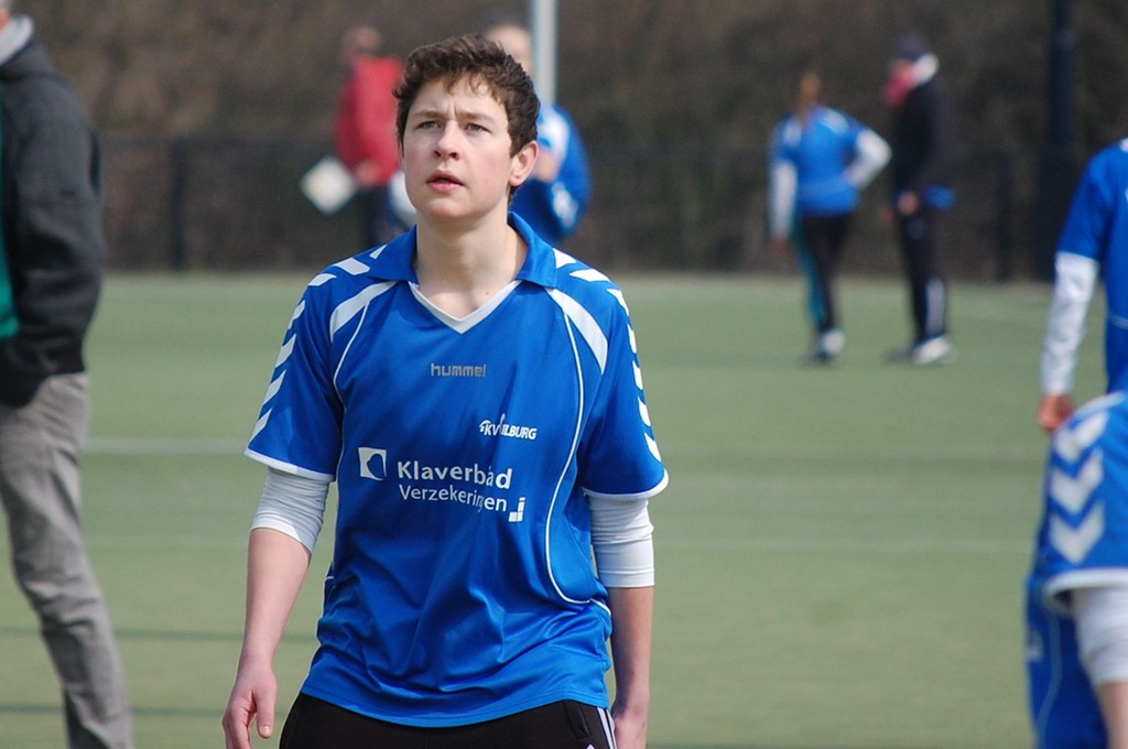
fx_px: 9388
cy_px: 374
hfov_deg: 6.9
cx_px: 564
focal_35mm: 300
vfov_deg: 4.6
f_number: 5.6
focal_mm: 200
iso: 320
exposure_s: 1/1000
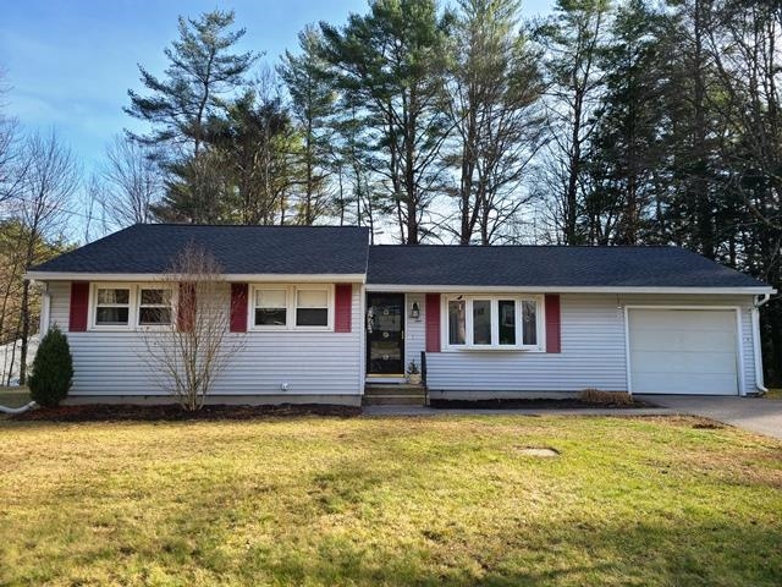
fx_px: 587
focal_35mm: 26
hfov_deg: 67.3
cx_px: 391
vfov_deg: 53.1
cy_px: 294
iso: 40
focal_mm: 5.4
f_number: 1.8
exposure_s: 1/728
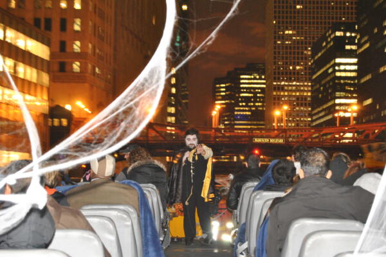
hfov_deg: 24.6
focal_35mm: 82
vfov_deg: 16.6
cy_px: 128
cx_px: 193
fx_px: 885
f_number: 5.6
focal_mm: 55
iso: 800
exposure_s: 1/2.5
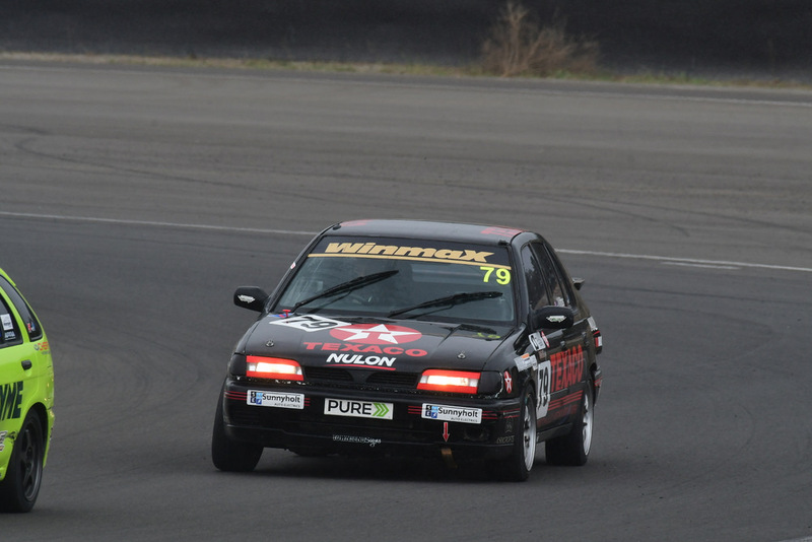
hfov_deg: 2.7
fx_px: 16922
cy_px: 271
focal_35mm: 750
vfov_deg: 1.8
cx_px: 406
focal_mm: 500
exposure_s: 1/640
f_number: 11
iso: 640
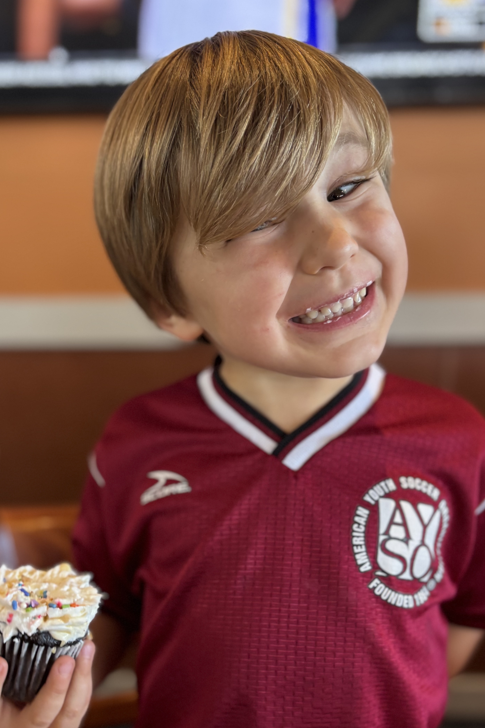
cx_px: 175
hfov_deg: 35.7
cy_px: 434
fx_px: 748
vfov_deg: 51.6
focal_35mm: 37
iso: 200
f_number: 1.6
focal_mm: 5.96
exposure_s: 1/60
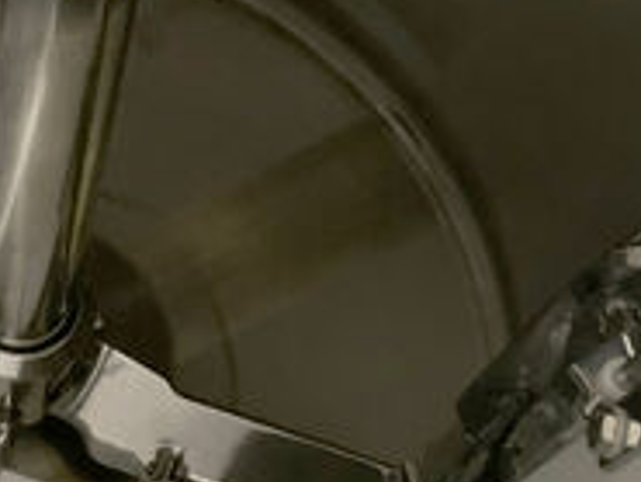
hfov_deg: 26.0
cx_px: 331
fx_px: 1390
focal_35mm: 75
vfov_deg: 19.6
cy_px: 142
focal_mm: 4.25
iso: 1250
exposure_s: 1/17
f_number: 1.8
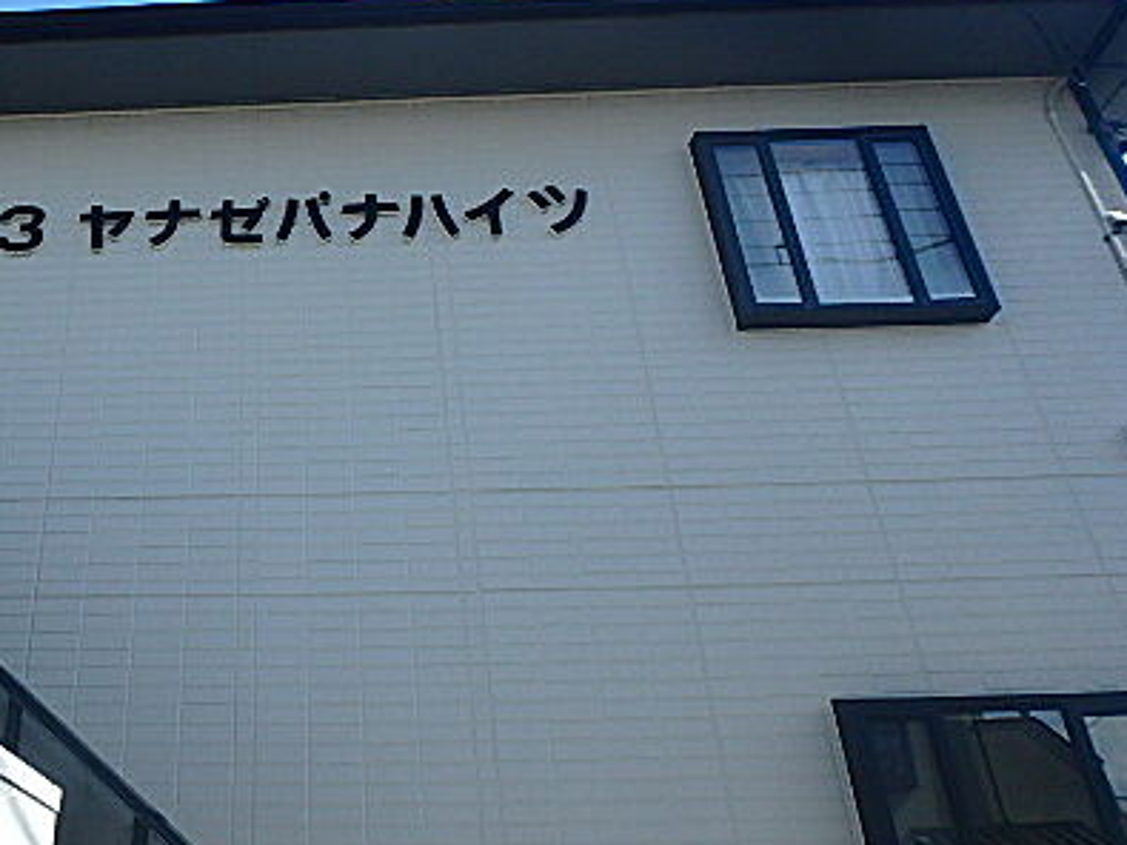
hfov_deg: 51.5
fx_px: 1107
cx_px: 271
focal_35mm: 34
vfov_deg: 40.9
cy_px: 237
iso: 125
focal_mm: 3.7
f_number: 3.5
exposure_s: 1/640
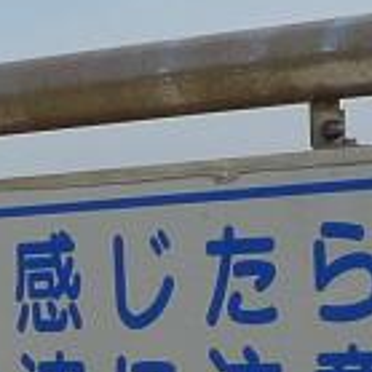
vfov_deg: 6.8
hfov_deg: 6.9
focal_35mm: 254
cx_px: 78
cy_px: 468
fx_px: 3088
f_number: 4
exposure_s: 1/640
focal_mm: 5.9
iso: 80
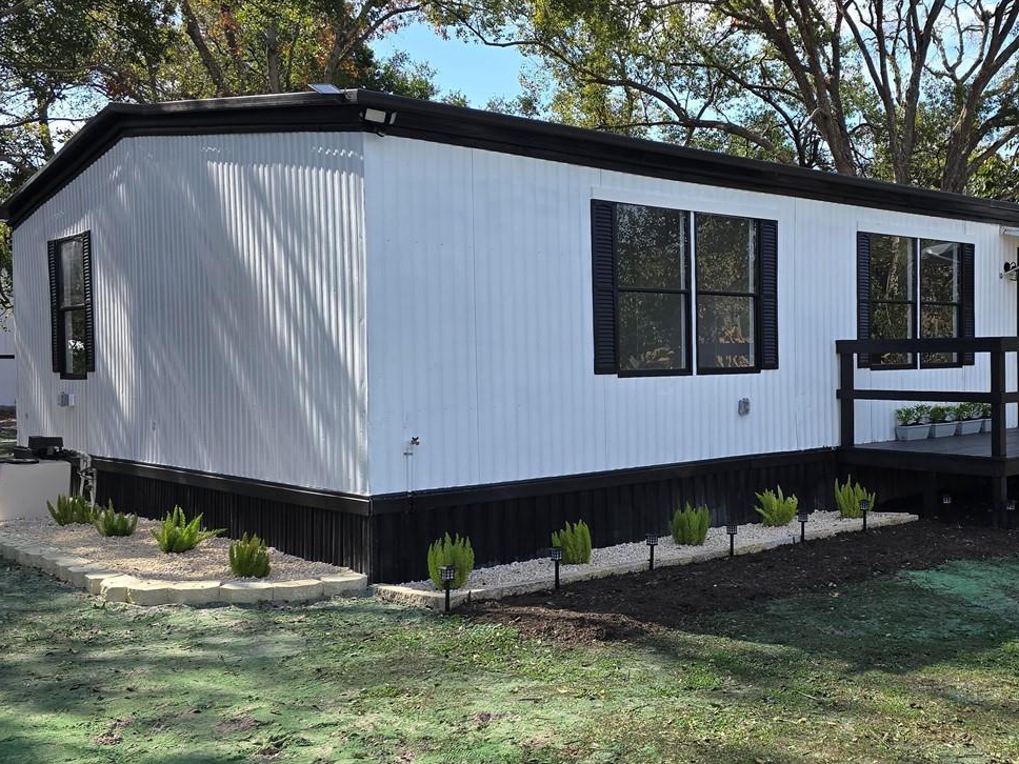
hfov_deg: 47.4
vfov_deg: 37.7
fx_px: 1119
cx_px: 746
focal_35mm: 38
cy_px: 386
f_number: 1.7
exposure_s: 1/439
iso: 12
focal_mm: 6.3
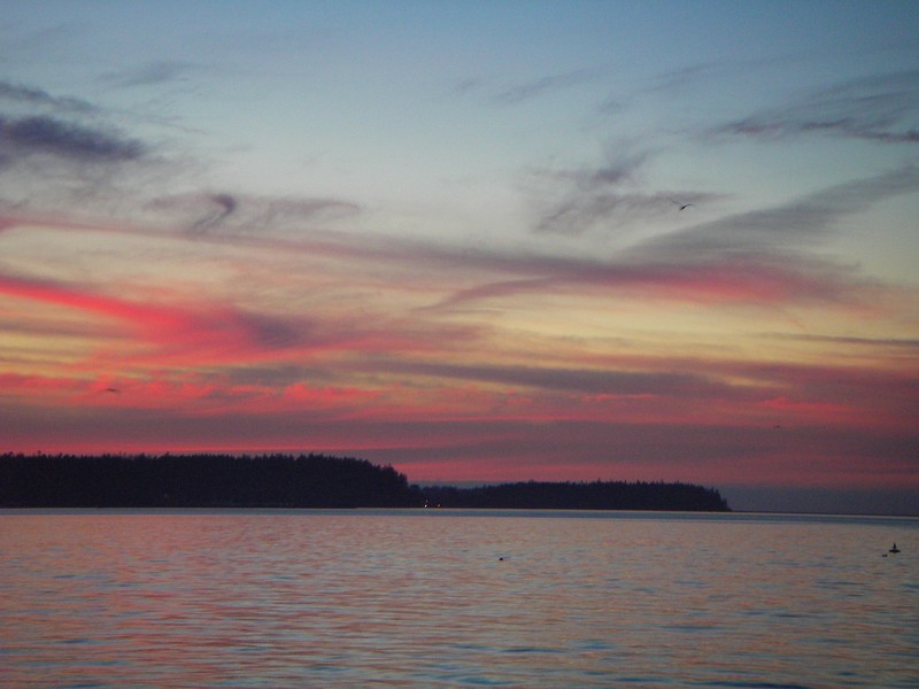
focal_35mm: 114
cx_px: 460
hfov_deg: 17.3
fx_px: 3027
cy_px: 344
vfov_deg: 13.0
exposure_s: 1/10
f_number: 4
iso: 100
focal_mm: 18.9
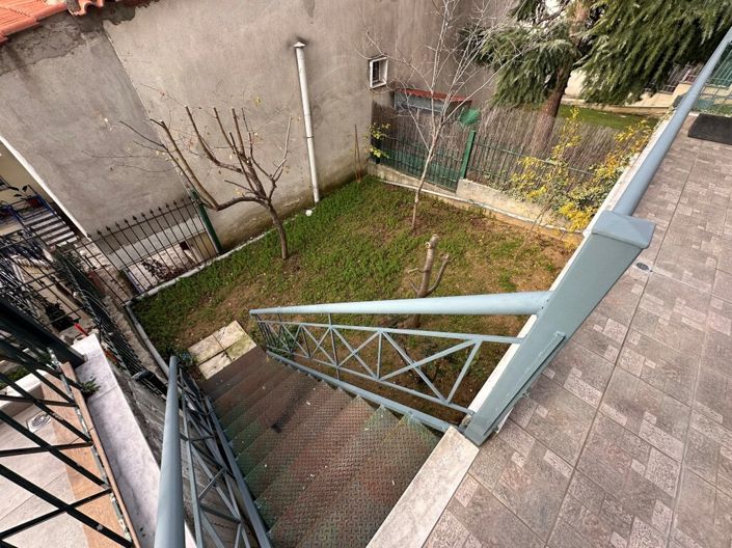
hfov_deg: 102.1
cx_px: 366
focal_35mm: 14
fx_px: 296
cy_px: 274
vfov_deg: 85.6
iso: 40
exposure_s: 1/306
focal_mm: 2.22
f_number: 2.2
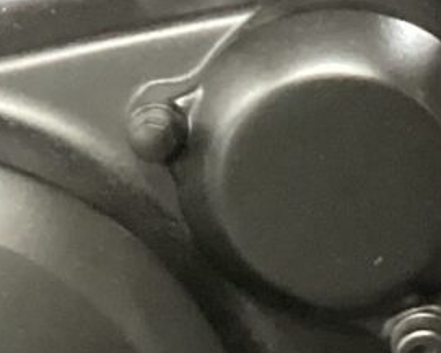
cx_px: 327
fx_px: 2794
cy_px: -161
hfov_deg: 9.0
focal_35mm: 214
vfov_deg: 7.1
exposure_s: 1/30
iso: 640
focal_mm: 3.3
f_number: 2.4
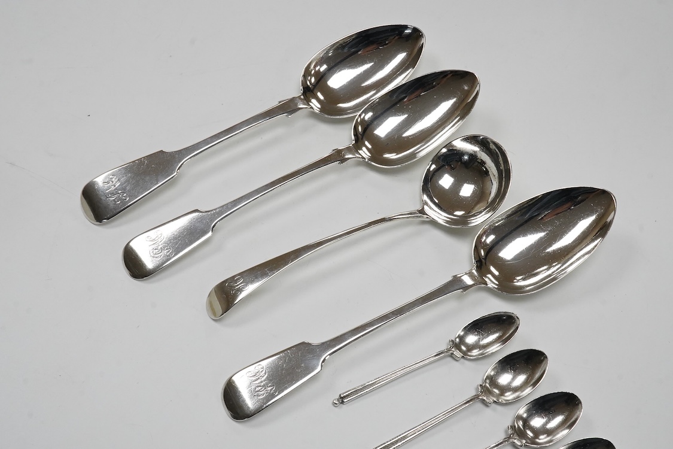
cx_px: 336
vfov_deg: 29.9
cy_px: 224
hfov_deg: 43.6
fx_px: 841
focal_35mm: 45
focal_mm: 30
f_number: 22
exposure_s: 1/125
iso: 2500
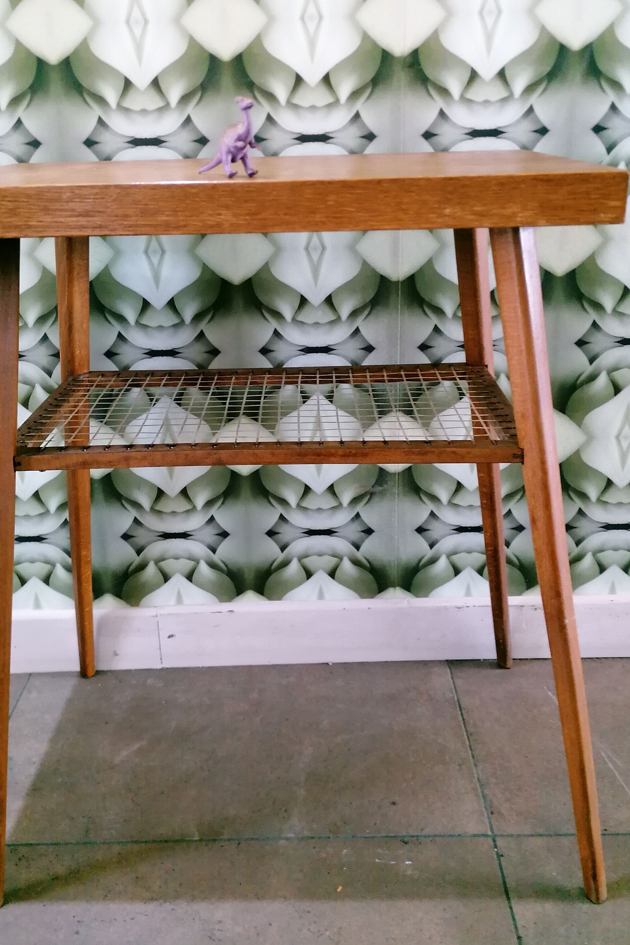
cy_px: 438
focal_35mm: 37
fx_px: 971
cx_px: 300
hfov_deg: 35.9
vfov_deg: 51.8
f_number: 1.8
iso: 400
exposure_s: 1/25
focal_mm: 4.75
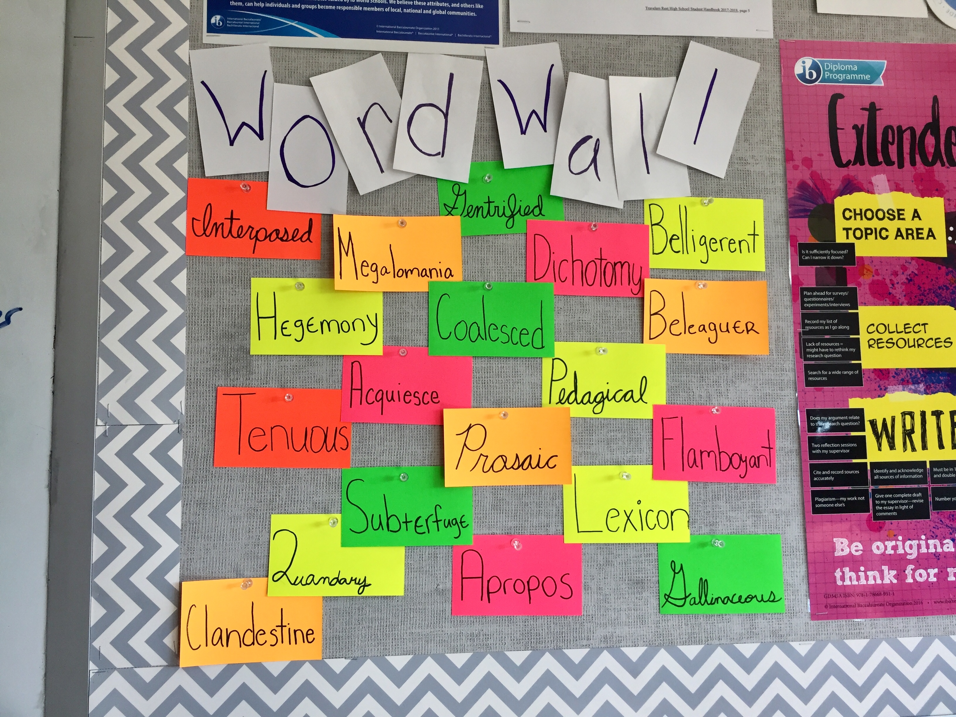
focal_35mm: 29
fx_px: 801
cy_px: 358
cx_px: 478
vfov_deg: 48.2
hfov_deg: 61.7
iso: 32
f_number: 2.2
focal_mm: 4.15
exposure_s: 1/30
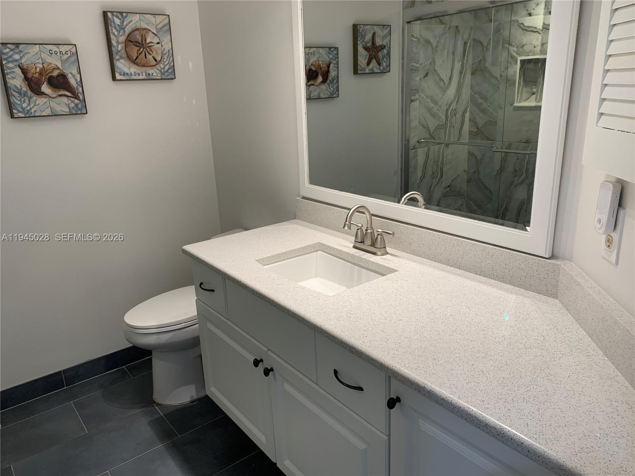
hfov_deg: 67.3
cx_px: 318
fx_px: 477
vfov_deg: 53.1
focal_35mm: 26
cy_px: 238
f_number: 1.8
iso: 64
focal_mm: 4.25
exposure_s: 1/120
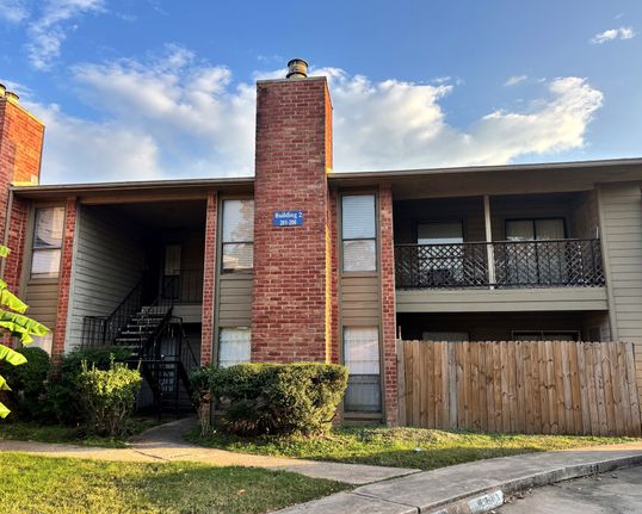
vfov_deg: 51.6
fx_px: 532
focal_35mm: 28
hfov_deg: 62.2
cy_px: 256
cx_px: 326
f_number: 1.6
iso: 50
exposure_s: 1/781
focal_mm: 5.96
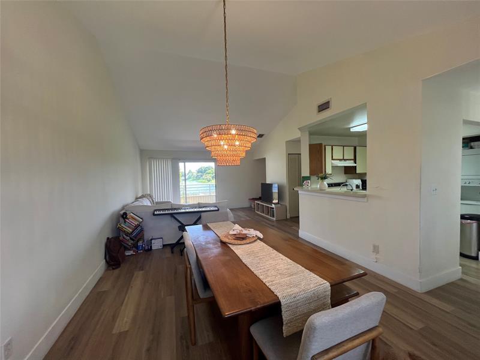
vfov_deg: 89.9
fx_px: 180
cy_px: 180
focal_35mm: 13
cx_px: 240
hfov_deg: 106.2
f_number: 1.8
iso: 100
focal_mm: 1.57
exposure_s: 1/120
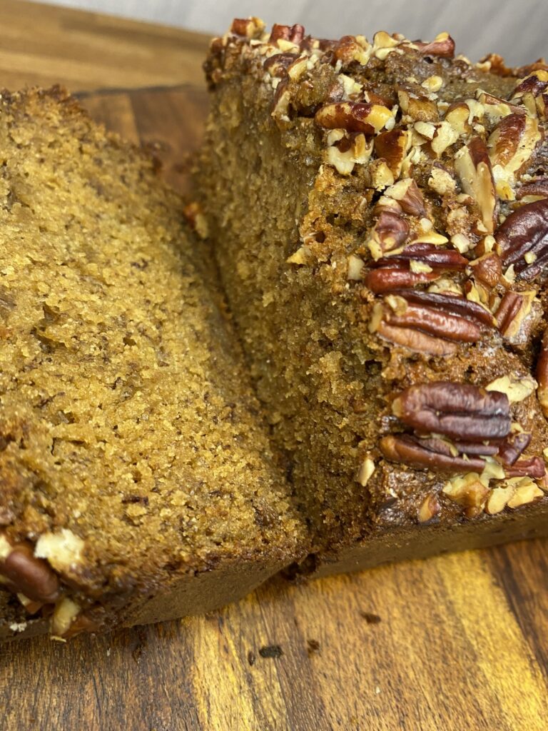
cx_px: 274
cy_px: 366
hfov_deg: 53.1
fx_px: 549
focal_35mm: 26
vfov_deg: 67.3
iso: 125
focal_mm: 4.25
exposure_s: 1/60
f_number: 1.8
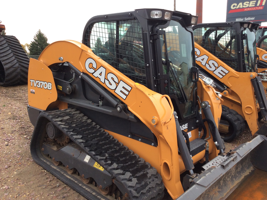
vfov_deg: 44.1
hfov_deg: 56.9
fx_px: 246
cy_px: 100
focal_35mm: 32
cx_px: 134
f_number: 2.4
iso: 32
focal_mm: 3.3
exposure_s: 1/384
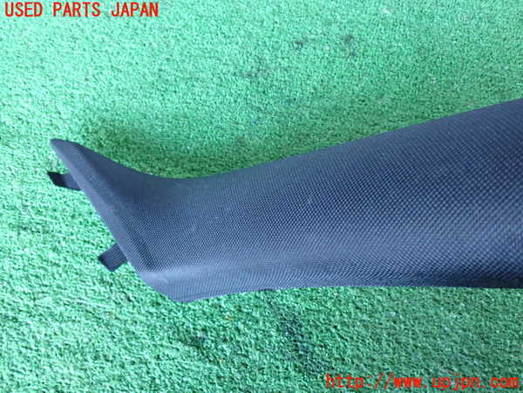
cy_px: 196
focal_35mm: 32
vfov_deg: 44.2
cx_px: 262
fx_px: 483
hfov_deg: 56.8
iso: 640
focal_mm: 5.79
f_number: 2.4
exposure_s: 1/30
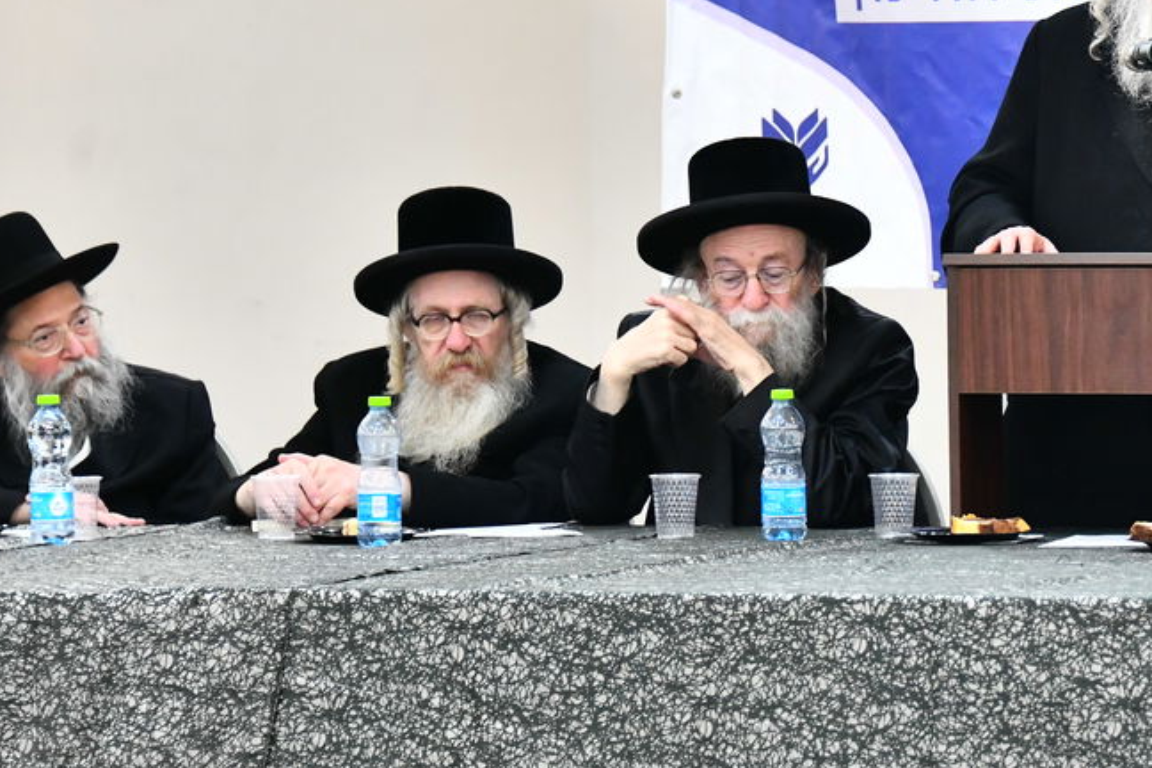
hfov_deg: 7.6
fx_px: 8639
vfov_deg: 5.1
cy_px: 113
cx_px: 1159
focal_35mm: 270
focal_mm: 125
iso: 2500
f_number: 5.6
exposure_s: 1/100
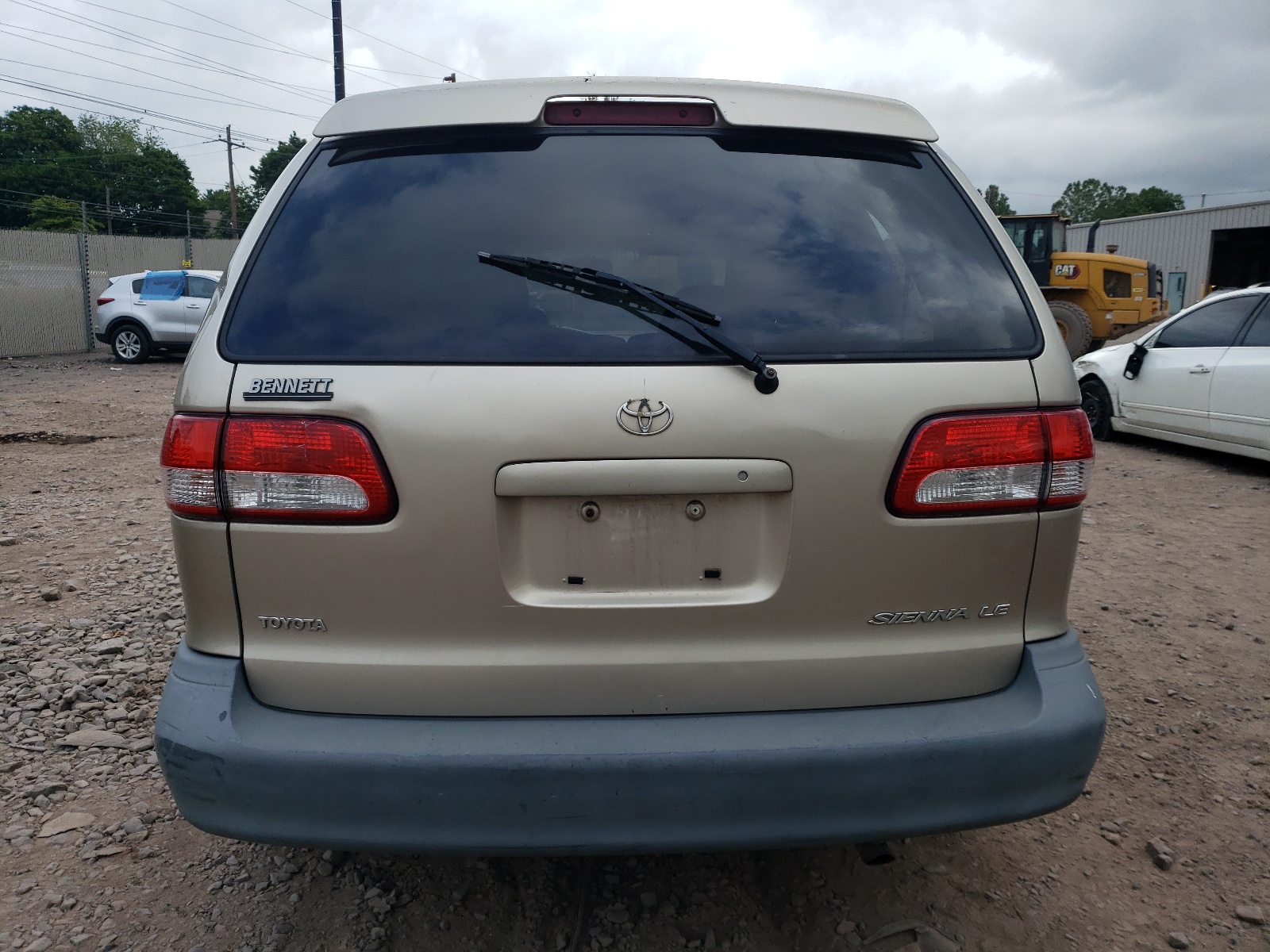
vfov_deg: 53.1
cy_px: 476
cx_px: 635
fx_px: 954
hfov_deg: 67.3
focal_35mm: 26
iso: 50
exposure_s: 1/556
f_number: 1.5
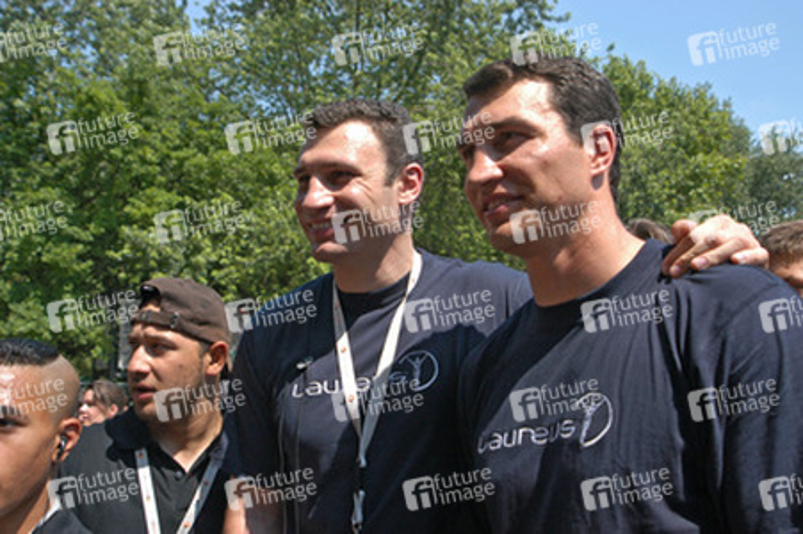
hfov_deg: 53.2
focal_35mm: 36
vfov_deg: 36.8
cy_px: 267
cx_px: 402
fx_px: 802
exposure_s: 1/640
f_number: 5
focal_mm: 24
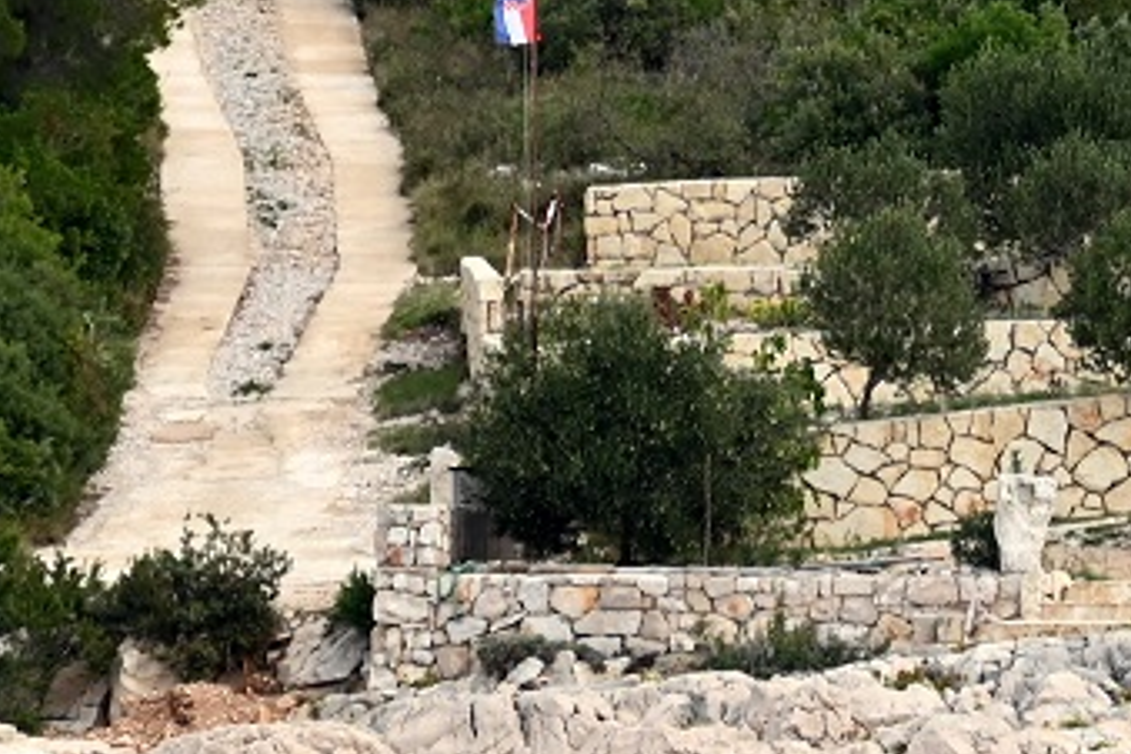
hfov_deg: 2.0
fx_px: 32011
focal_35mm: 1019
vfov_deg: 1.3
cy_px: -372
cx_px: 504
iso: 360
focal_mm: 230
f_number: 5.3
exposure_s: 1/1000
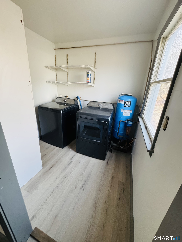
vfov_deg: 102.1
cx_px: 91
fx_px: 98
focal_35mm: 14
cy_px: 121
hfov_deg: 85.7
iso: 500
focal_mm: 2.22
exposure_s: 1/60
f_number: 2.2
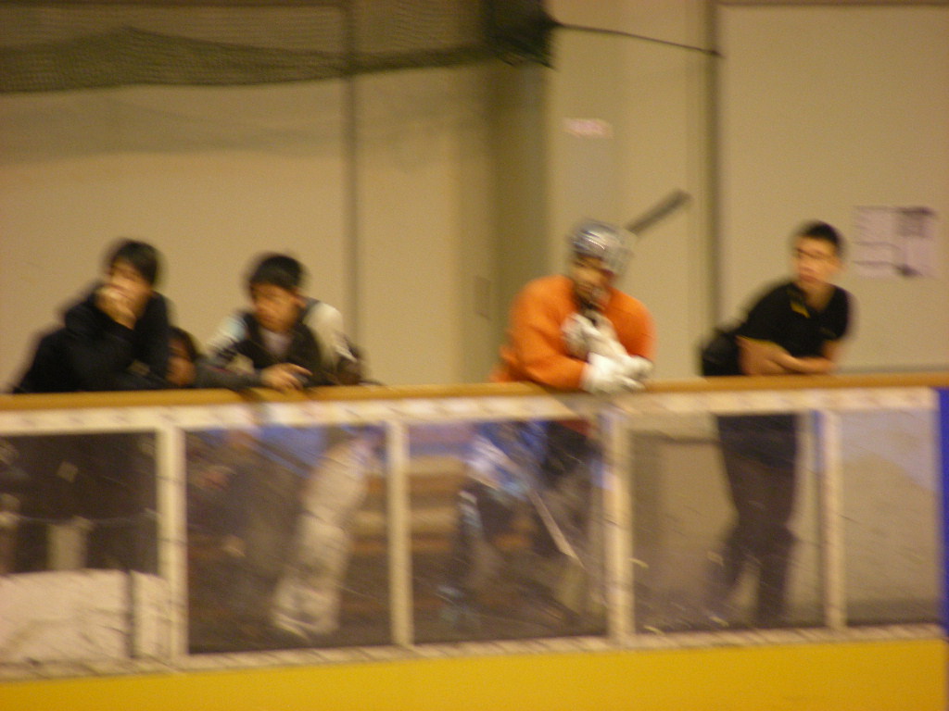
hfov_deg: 5.2
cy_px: 356
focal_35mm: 380
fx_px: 10418
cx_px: 474
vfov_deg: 3.9
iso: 200
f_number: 3.5
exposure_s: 1/15.6
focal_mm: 63.3
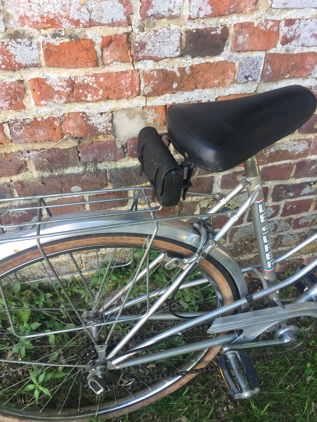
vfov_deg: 61.7
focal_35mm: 29
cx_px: 158
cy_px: 211
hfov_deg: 48.2
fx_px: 354
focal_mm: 4.15
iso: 32
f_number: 2.2
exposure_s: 1/50
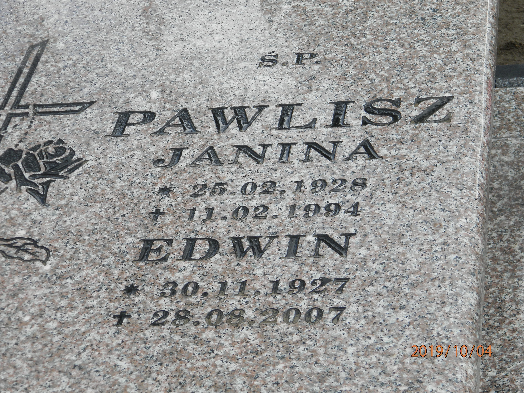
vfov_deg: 14.0
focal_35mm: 106
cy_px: 196
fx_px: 1605
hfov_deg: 18.5
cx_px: 262
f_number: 4.5
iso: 80
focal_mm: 19
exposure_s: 1/160
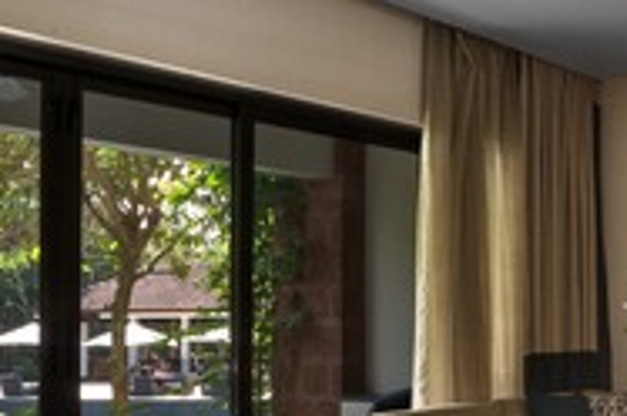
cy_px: 379
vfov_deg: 22.0
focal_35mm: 60
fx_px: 1043
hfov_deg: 30.3
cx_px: 671
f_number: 22
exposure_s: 1/3
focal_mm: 14
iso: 320
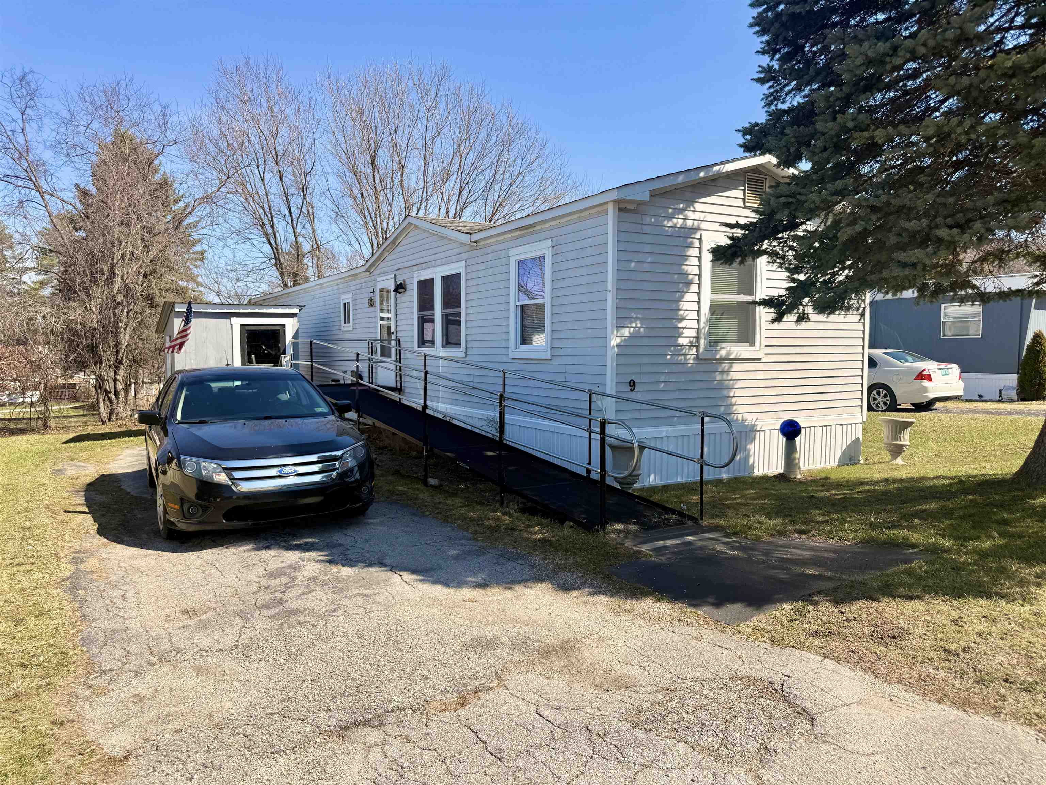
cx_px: 523
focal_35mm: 24
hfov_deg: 71.6
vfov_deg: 56.8
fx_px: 725
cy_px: 392
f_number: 1.78
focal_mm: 6.76
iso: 80
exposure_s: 1/3584
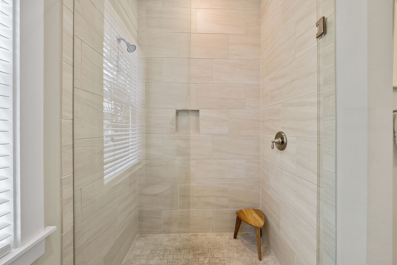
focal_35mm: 12
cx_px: 198
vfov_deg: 90.1
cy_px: 132
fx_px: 132
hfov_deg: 112.6
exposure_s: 1/4
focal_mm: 12
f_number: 7.1
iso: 160
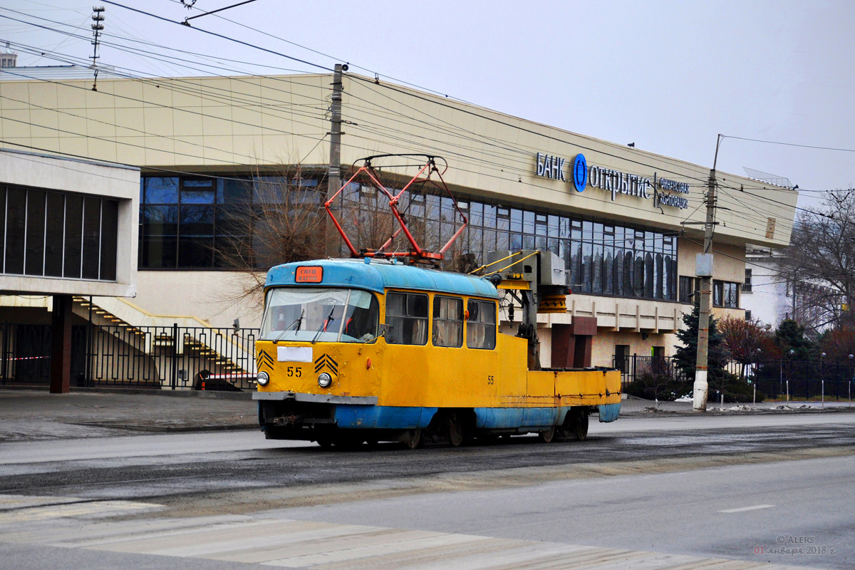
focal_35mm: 75
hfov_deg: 27.0
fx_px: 1781
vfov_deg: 18.2
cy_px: 285
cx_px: 428
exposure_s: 1/250
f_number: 5.6
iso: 400
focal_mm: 50
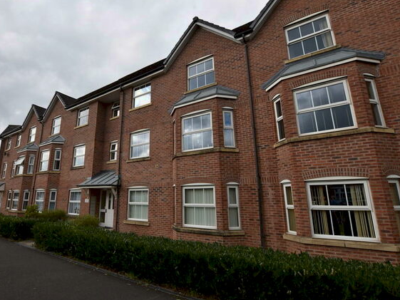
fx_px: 208
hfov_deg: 86.8
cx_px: 163
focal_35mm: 18
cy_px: 146
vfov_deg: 71.6
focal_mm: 10
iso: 100
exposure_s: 1/200
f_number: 7.1
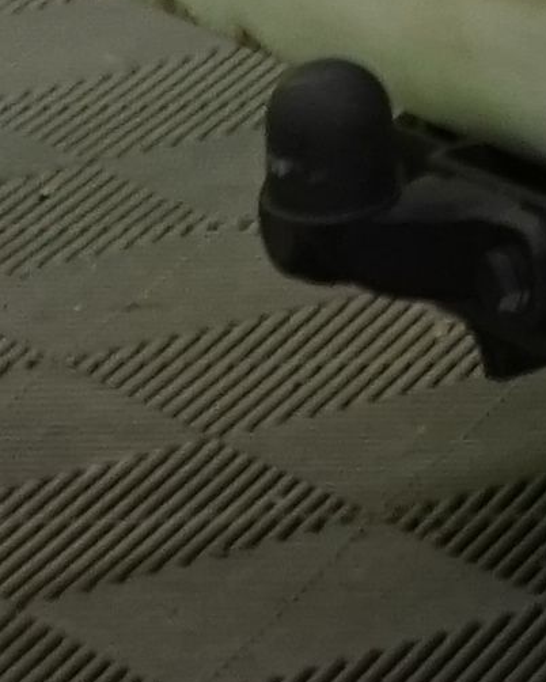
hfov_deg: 3.6
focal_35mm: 381
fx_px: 7691
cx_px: 2923
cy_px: -1321
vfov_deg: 4.9
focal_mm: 34
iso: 1000
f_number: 10
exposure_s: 1/30
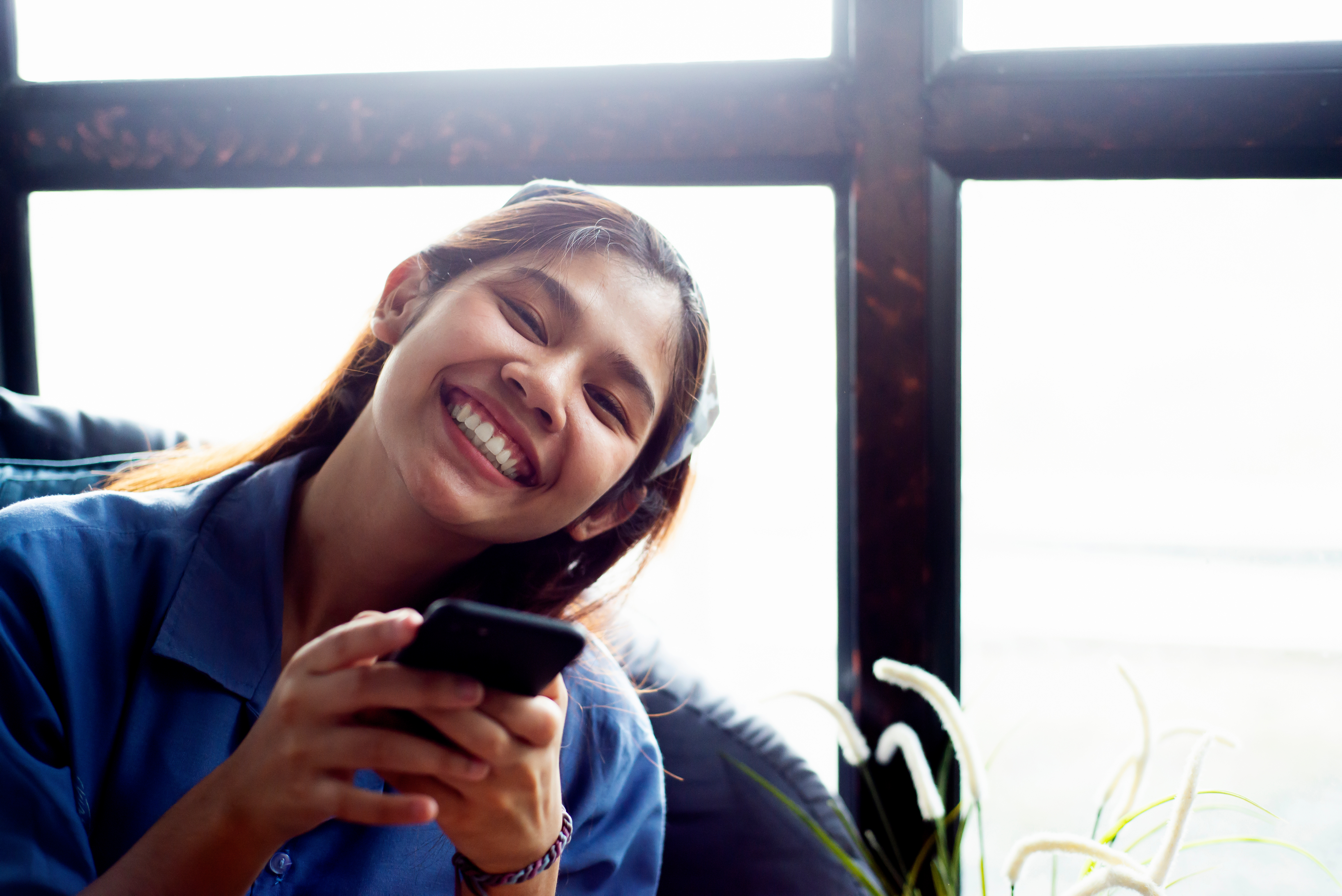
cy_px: 448
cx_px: 671
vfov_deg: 27.0
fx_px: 1865
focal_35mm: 50
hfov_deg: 39.6
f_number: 2.8
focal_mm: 50
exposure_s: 1/200
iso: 800
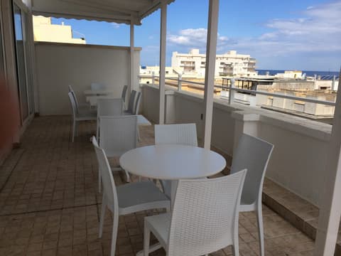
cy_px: 128
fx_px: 296
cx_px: 170
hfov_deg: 60.0
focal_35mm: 30
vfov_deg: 46.8
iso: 40
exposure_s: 1/2933
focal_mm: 4.12
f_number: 2.2
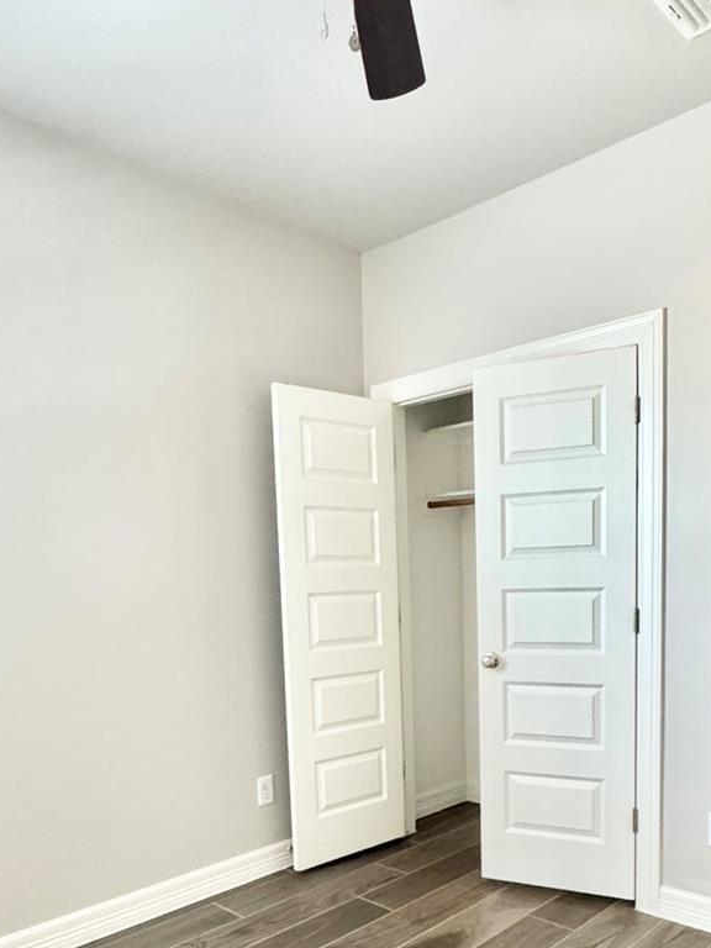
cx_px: 407
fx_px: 767
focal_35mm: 28
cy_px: 662
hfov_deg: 49.6
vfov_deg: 61.3
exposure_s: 1/60
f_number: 2.2
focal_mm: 2.22
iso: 640
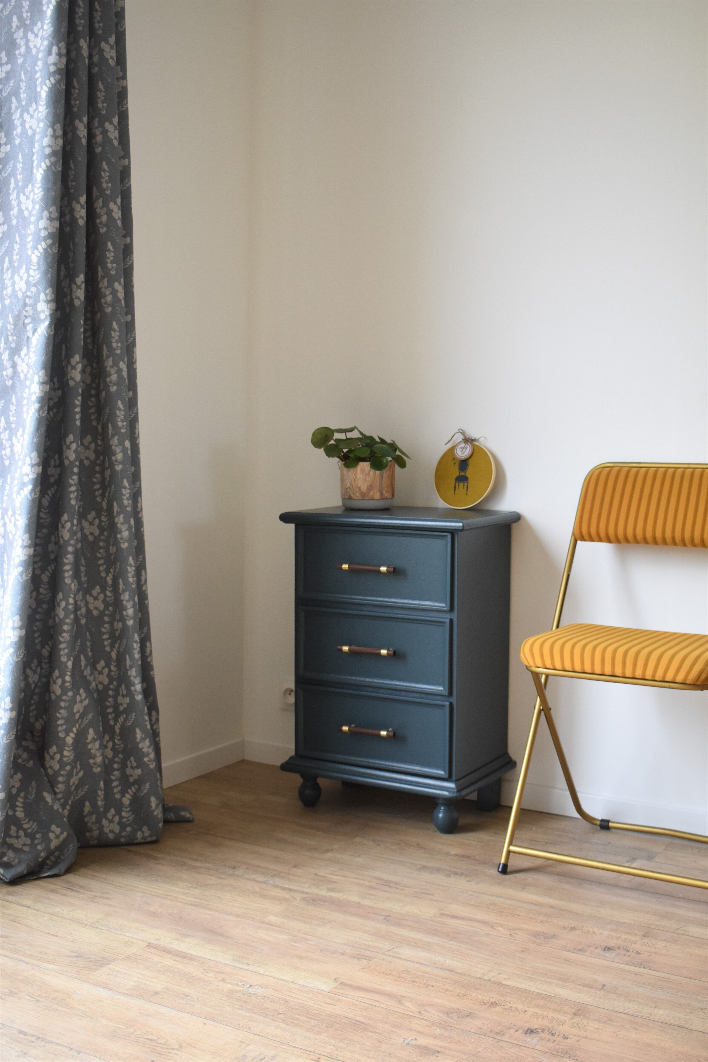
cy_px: 531
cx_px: 354
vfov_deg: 47.9
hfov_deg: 33.0
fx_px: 1195
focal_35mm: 40
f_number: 4
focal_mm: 27
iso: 900
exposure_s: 1/125
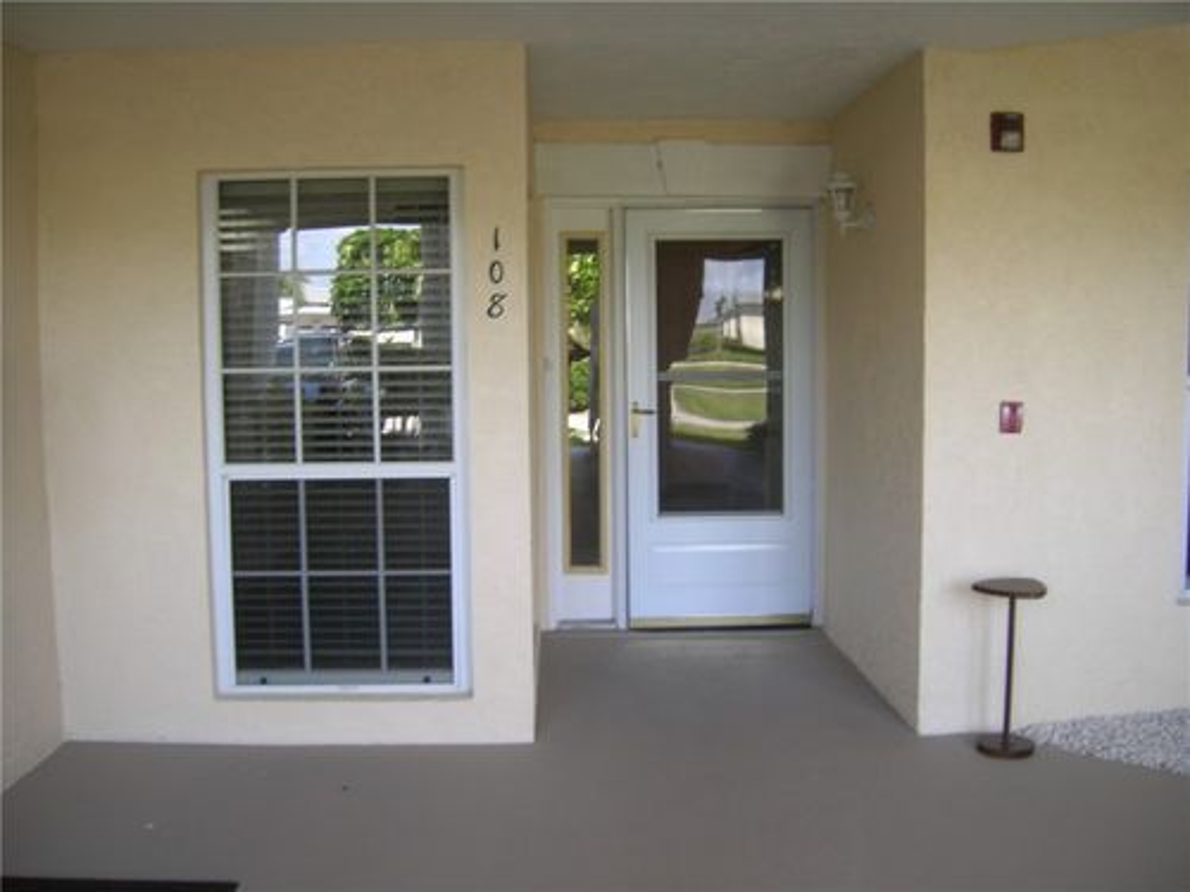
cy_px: 446
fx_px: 1169
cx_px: 595
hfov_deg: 54.0
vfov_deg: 41.8
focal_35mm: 34
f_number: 2.9
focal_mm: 5.7
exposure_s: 1/45.5
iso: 50
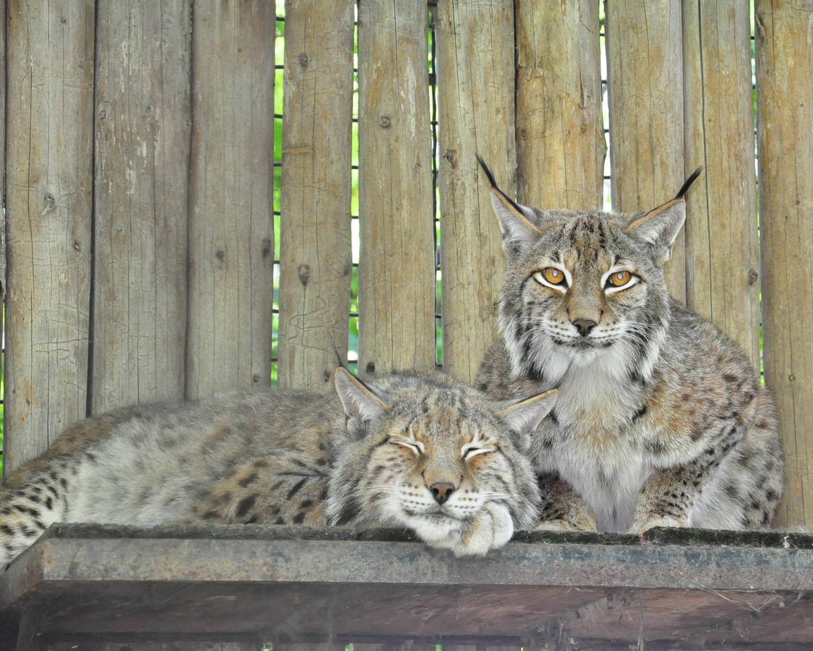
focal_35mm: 195
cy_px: 319
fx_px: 4682
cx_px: 526
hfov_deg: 9.9
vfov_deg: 7.9
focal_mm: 105
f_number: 5.6
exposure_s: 1/200
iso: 3200
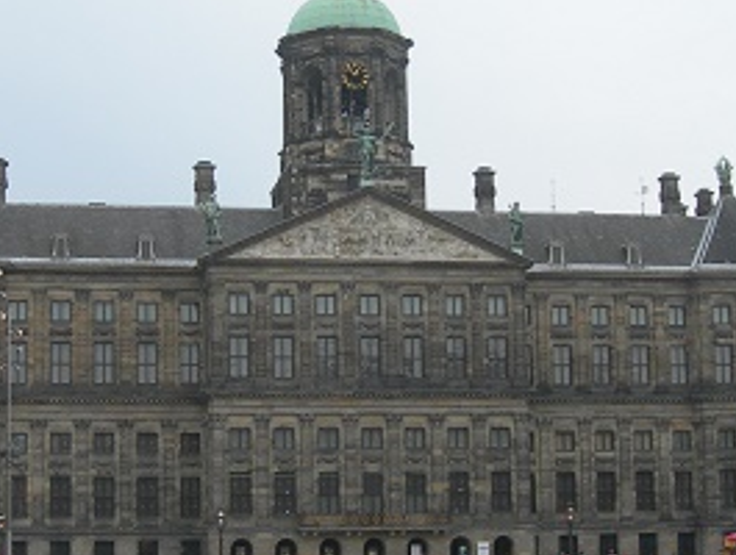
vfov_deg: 26.6
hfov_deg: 34.8
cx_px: 328
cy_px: 214
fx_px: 1172
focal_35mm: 55
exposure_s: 1/290
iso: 50
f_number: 4.8
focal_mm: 7.8
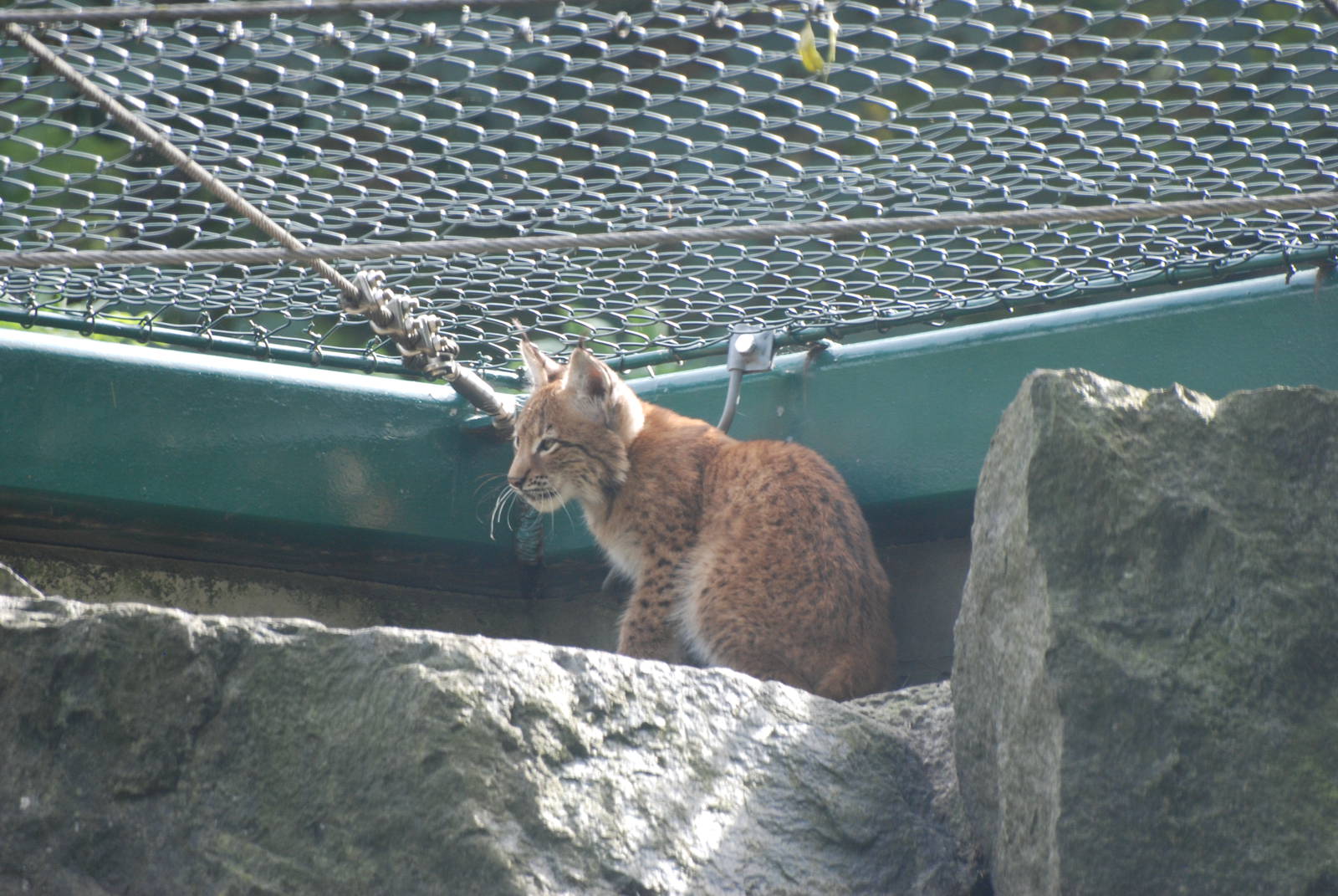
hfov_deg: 4.6
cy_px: 448
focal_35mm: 450
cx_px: 669
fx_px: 16745
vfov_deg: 3.1
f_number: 5.6
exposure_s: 1/160
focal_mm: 300
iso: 400
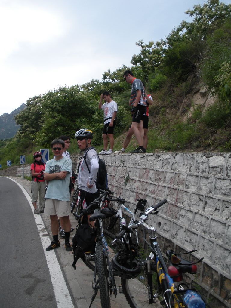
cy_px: 154
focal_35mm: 36
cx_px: 116
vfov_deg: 51.4
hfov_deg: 39.7
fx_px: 320
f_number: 3.5
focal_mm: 6.3
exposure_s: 1/263
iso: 64
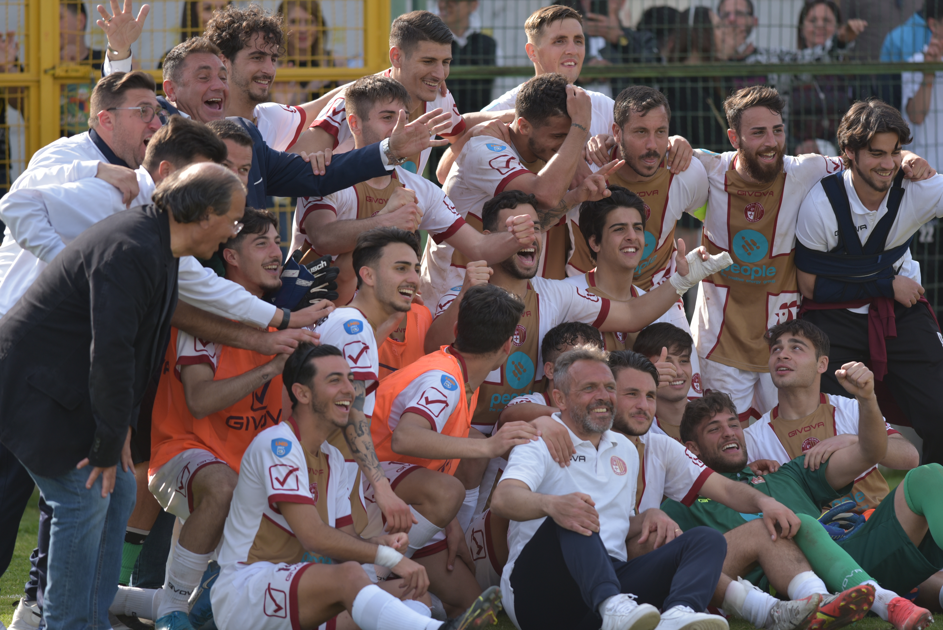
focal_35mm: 300
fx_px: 7861
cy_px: 315
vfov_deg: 4.6
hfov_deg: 6.9
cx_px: 472
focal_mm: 300
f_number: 4.5
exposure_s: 1/1250
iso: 400
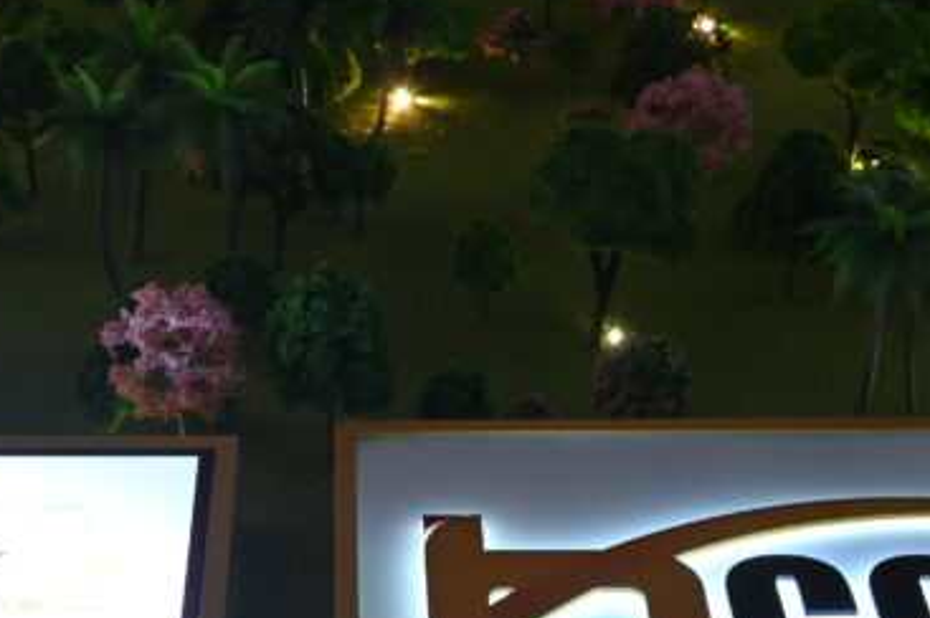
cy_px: 667
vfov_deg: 16.4
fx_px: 2091
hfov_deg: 24.9
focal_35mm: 81
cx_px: 286
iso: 500
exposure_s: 1/25
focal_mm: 29
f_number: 6.3
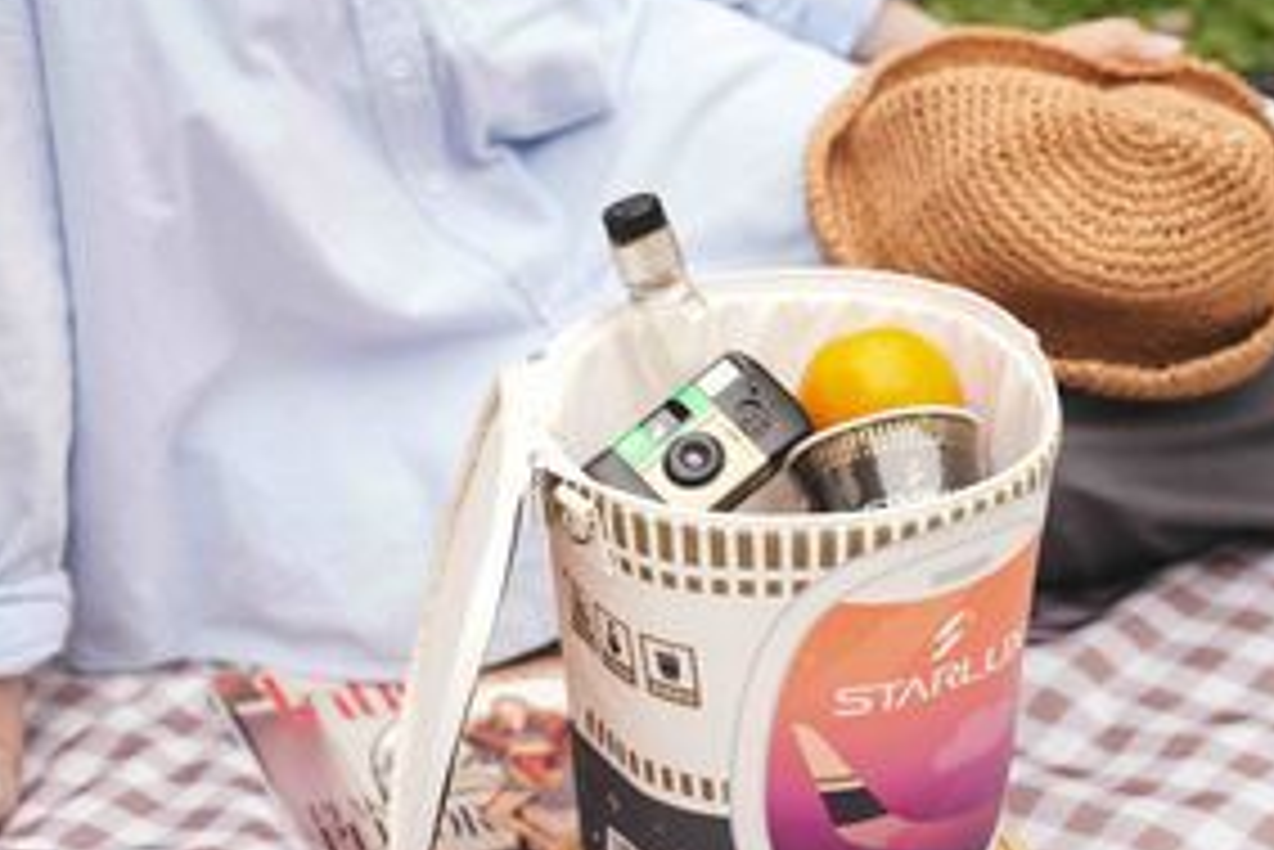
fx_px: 8356
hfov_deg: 8.7
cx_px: 815
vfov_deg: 5.8
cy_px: 528
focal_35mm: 236
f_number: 4
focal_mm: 167
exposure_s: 1/250
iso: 500
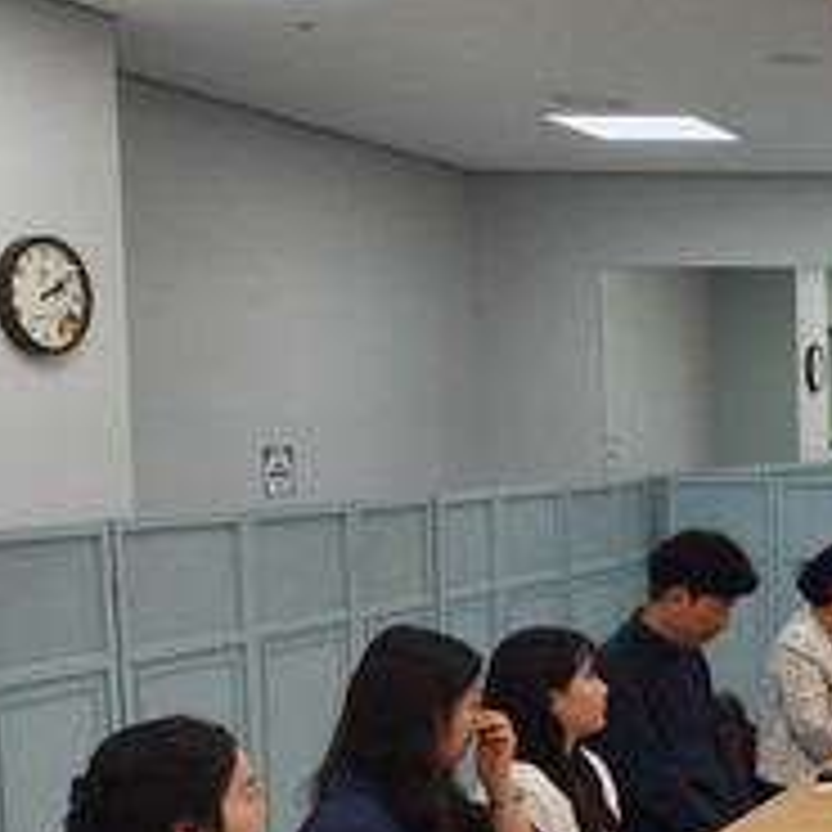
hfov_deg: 21.2
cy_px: 540
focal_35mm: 66
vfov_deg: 26.0
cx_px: 1309
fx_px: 1795
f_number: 1.8
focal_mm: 6.4
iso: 40
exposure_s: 1/120
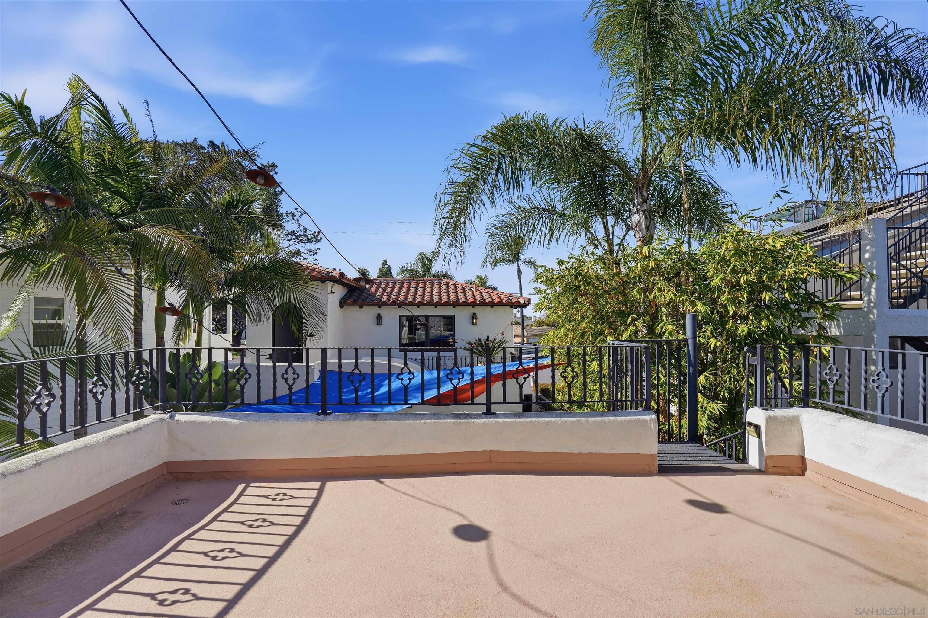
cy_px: 309
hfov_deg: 96.7
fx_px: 412
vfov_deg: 73.7
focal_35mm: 16
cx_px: 464
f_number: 7.1
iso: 250
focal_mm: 16
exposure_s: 1/8000
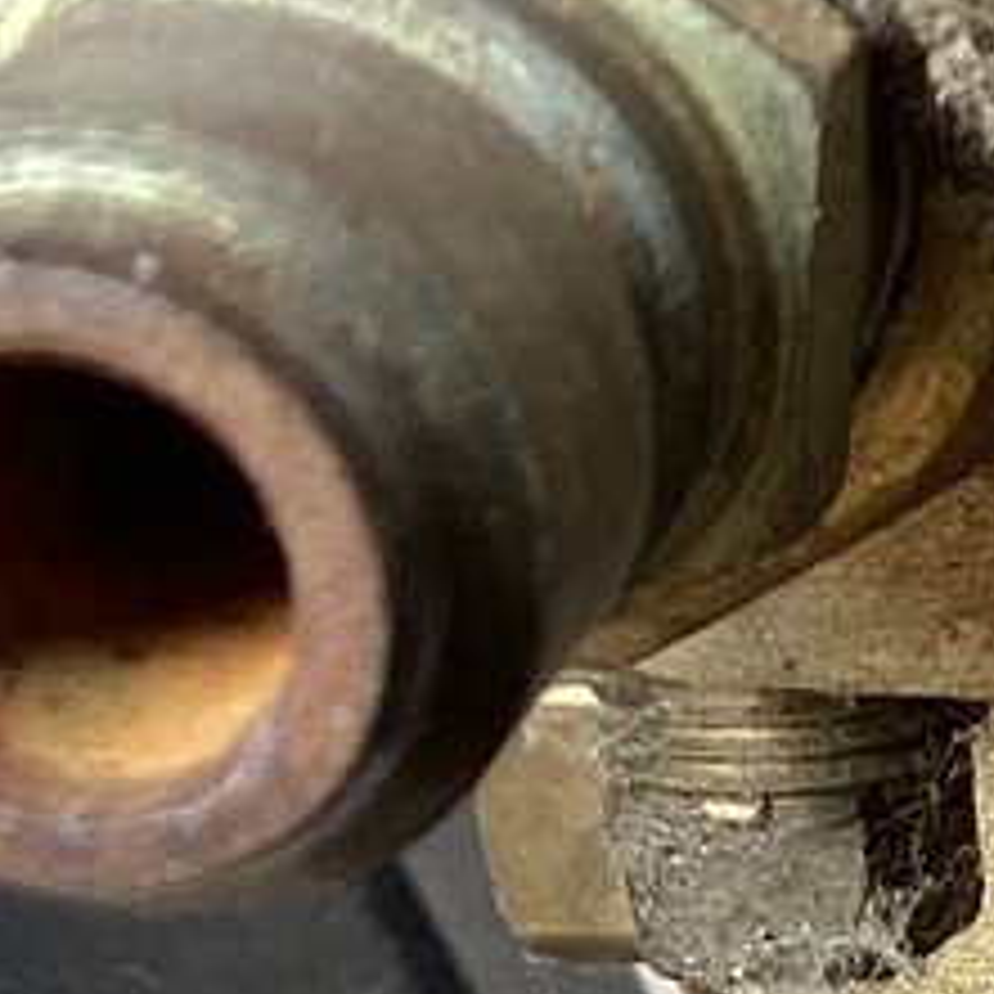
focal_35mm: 188
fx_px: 6108
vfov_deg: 9.0
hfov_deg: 8.3
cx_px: 2597
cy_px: 1603
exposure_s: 1/120
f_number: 2.4
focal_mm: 3.3
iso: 80
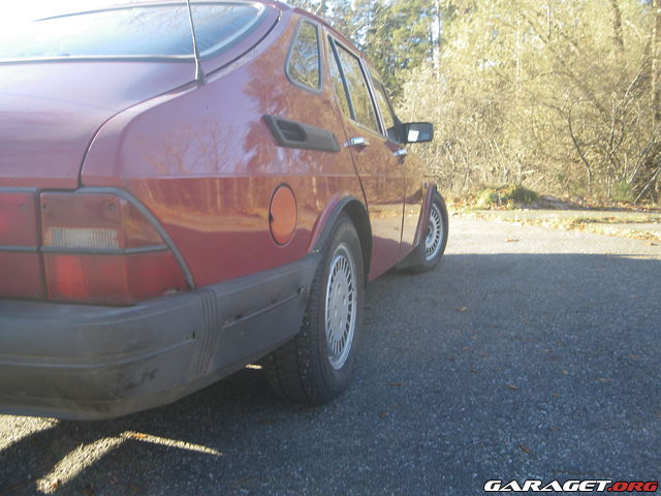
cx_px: 330
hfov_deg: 55.4
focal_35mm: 33
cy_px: 248
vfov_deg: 42.9
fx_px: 630
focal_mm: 5.8
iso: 64
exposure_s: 1/60
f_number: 2.8
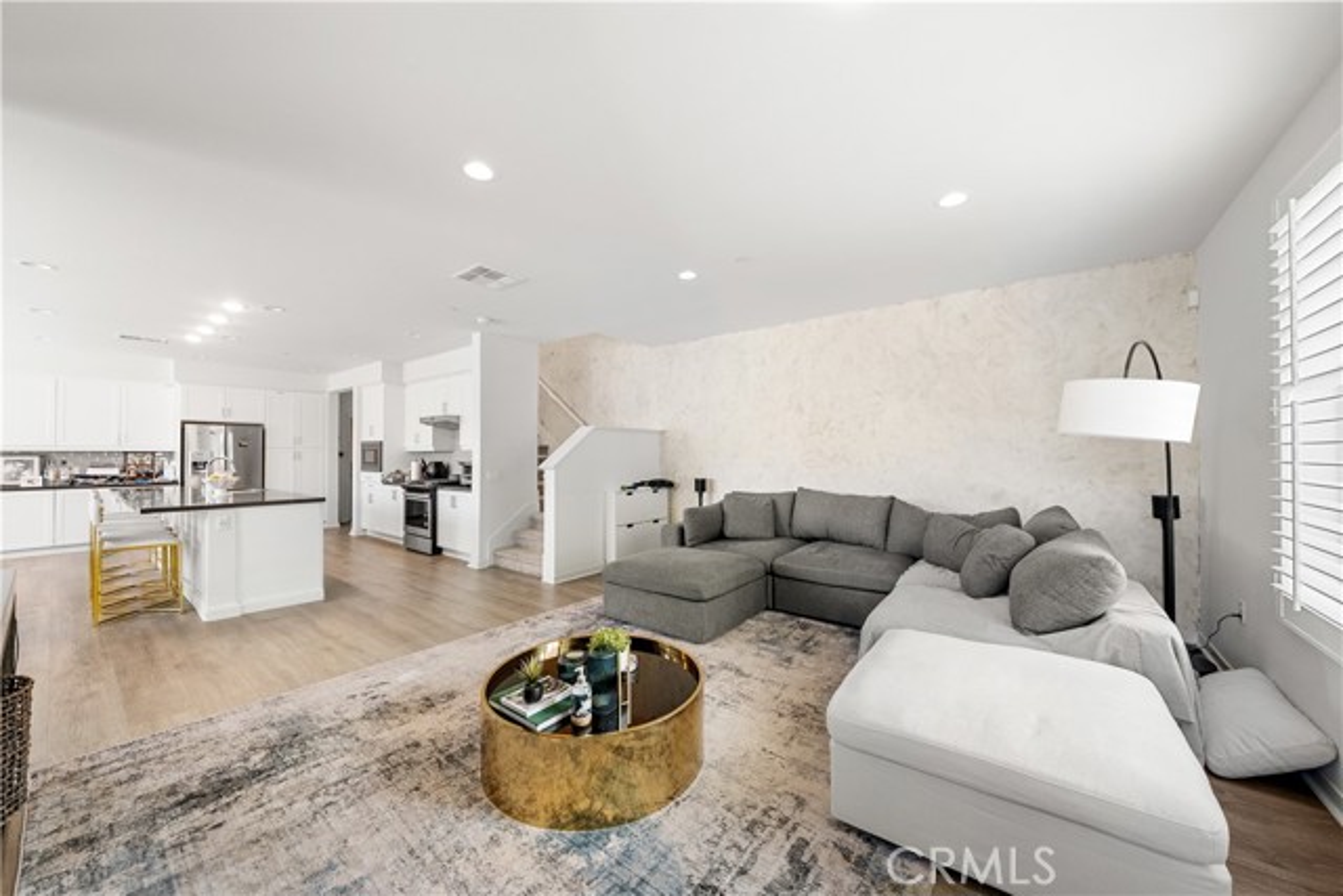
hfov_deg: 108.3
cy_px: 448
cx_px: 672
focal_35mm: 13
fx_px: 485
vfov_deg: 85.5
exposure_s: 1/8
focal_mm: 13
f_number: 7.1
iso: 1000
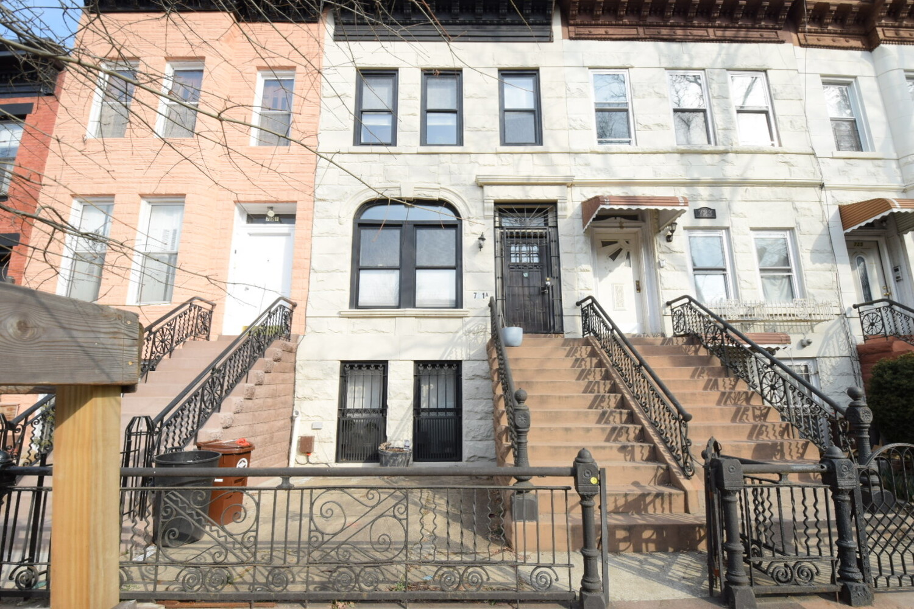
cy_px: 304
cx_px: 457
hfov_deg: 95.0
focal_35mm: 16
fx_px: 419
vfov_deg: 72.1
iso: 320
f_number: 8
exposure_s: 1/250
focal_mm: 11
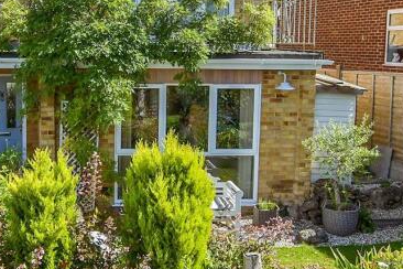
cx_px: 90
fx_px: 470
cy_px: 88
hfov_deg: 44.5
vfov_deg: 31.6
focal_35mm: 42
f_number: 9
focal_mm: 10
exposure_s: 1/640
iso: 400
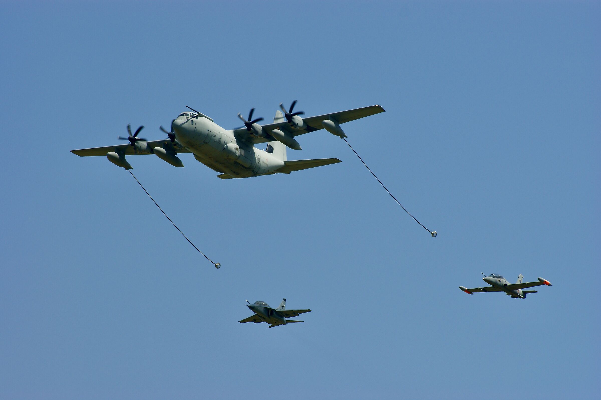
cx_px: 300
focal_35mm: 315
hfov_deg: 6.5
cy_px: 200
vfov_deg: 4.4
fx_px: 5255
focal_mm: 210
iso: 100
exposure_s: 1/500
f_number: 8
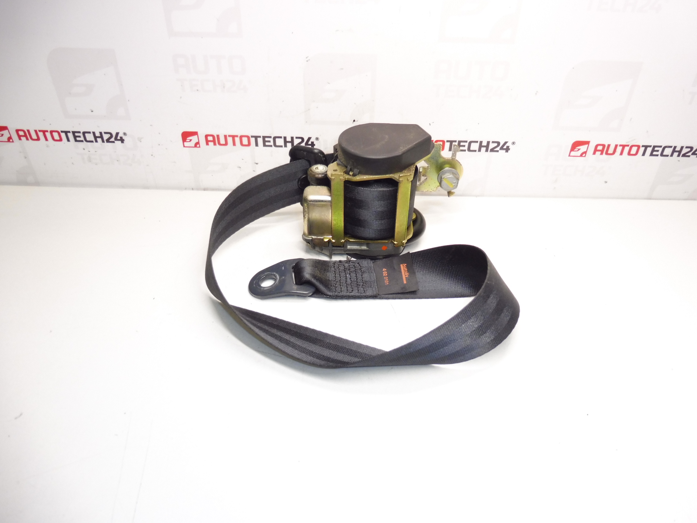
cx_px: 348
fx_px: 483
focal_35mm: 24
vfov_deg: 56.8
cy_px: 262
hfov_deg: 71.6
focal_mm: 4.3
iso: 200
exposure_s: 1/60
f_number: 3.5
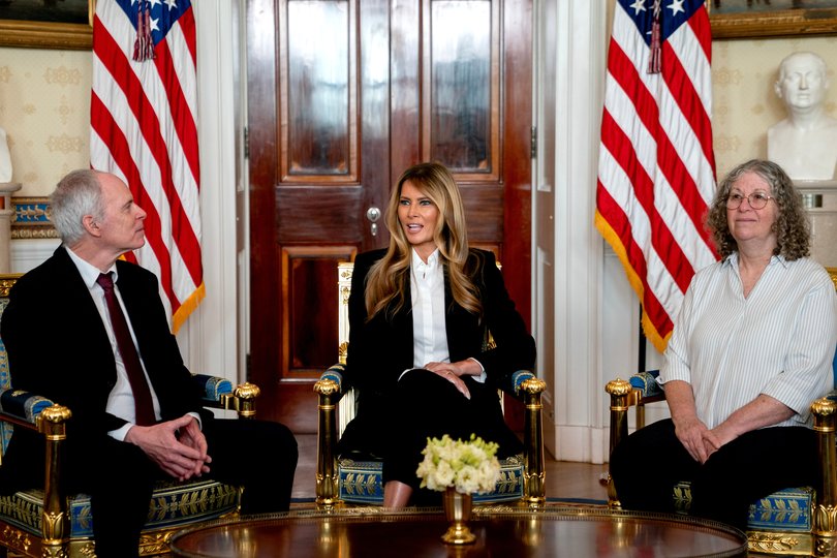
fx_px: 1488
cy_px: 279
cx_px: 418
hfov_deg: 31.4
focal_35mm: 64
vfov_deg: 21.2
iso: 1000
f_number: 2.8
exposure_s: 1/500
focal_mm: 64
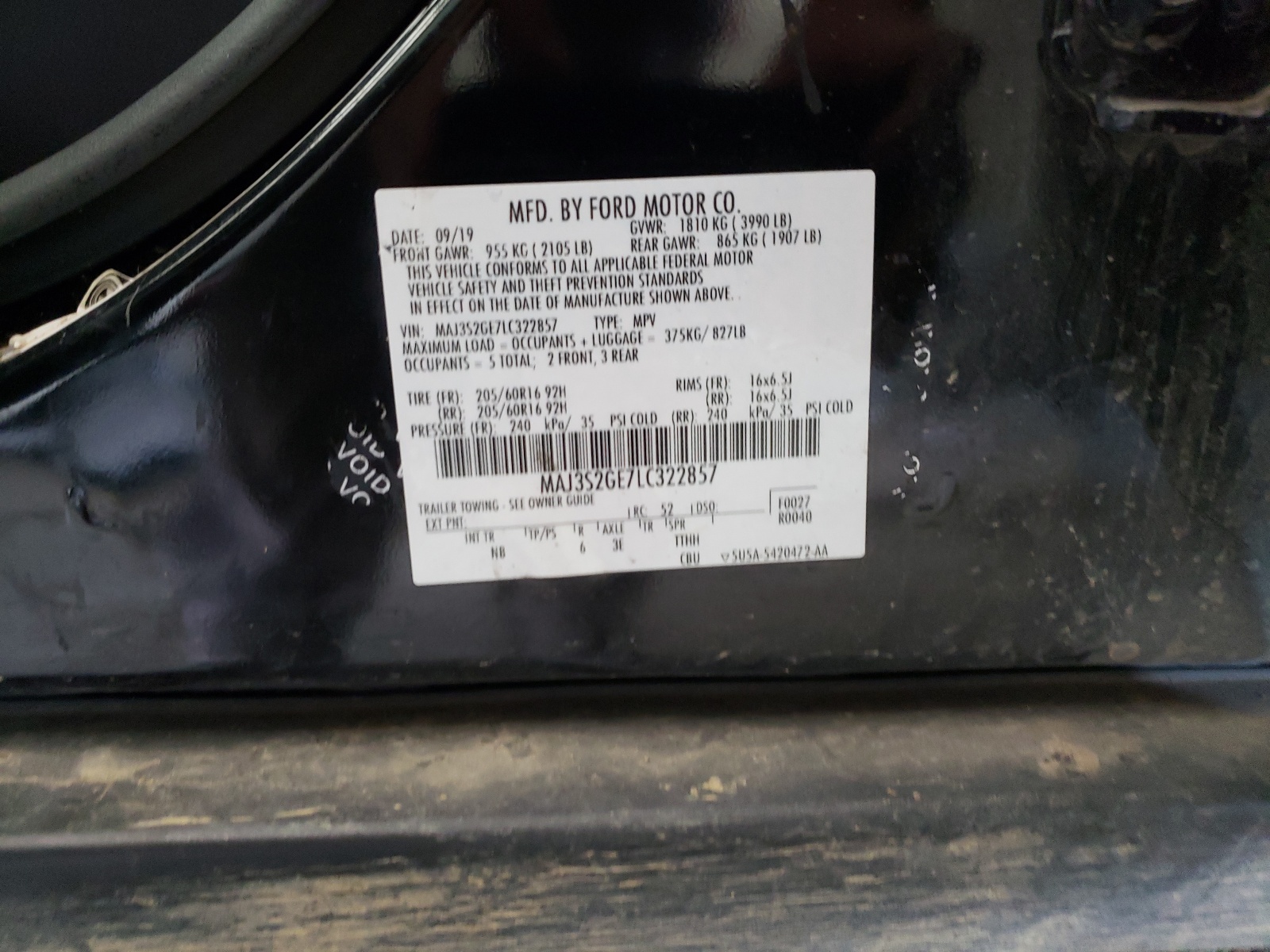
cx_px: 635
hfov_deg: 67.3
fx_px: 954
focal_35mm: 26
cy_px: 476
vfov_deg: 53.1
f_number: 1.5
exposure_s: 1/60.2
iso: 292
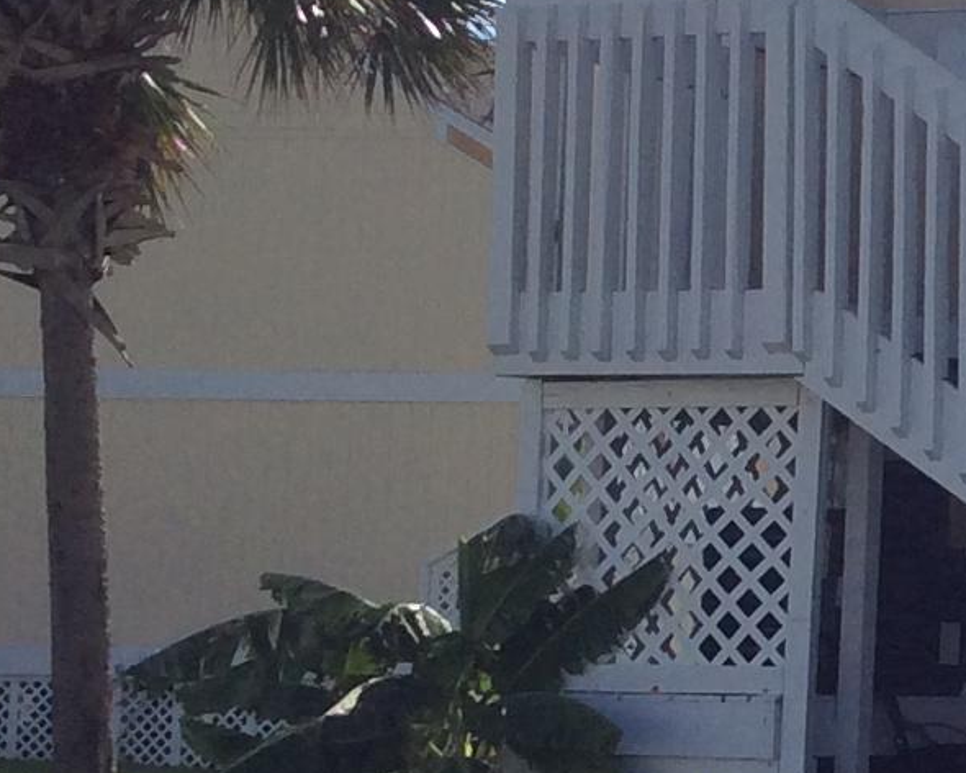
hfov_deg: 13.2
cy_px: 257
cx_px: 1501
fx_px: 3917
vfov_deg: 11.3
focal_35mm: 137
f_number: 2.4
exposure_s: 1/2119
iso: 32
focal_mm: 3.3
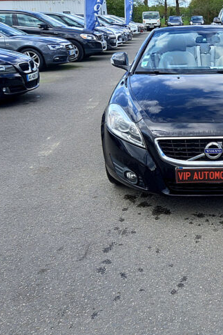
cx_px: 211
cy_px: 142
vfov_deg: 45.3
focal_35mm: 43
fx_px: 399
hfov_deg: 29.6
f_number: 2
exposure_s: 1/204
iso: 25
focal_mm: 4.6
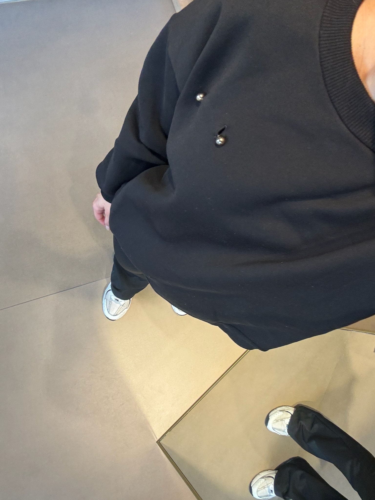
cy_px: 250
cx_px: 188
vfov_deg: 60.0
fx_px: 433
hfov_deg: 46.8
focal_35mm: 30
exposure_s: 1/50
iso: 80
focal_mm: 2.69
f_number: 1.9
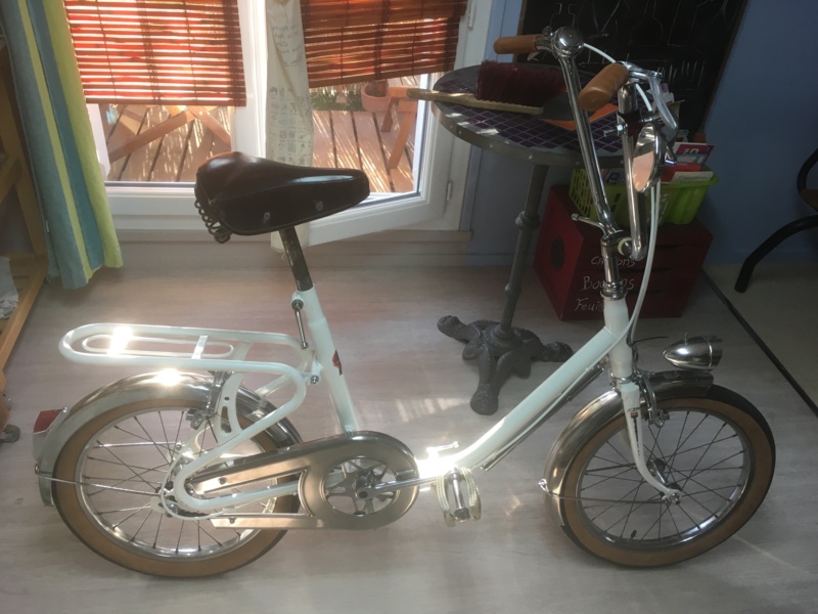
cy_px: 307
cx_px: 409
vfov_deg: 48.2
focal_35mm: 29
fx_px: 685
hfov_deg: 61.7
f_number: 2.2
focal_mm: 4.15
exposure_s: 1/33
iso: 40
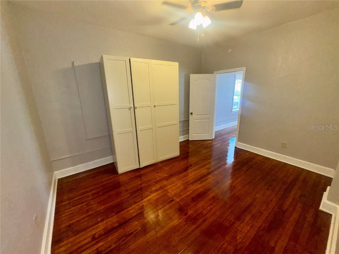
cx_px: 170
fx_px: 137
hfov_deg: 102.1
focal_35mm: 14
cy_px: 127
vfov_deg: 85.7
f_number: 2.2
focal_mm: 2.22
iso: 80
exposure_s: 1/92
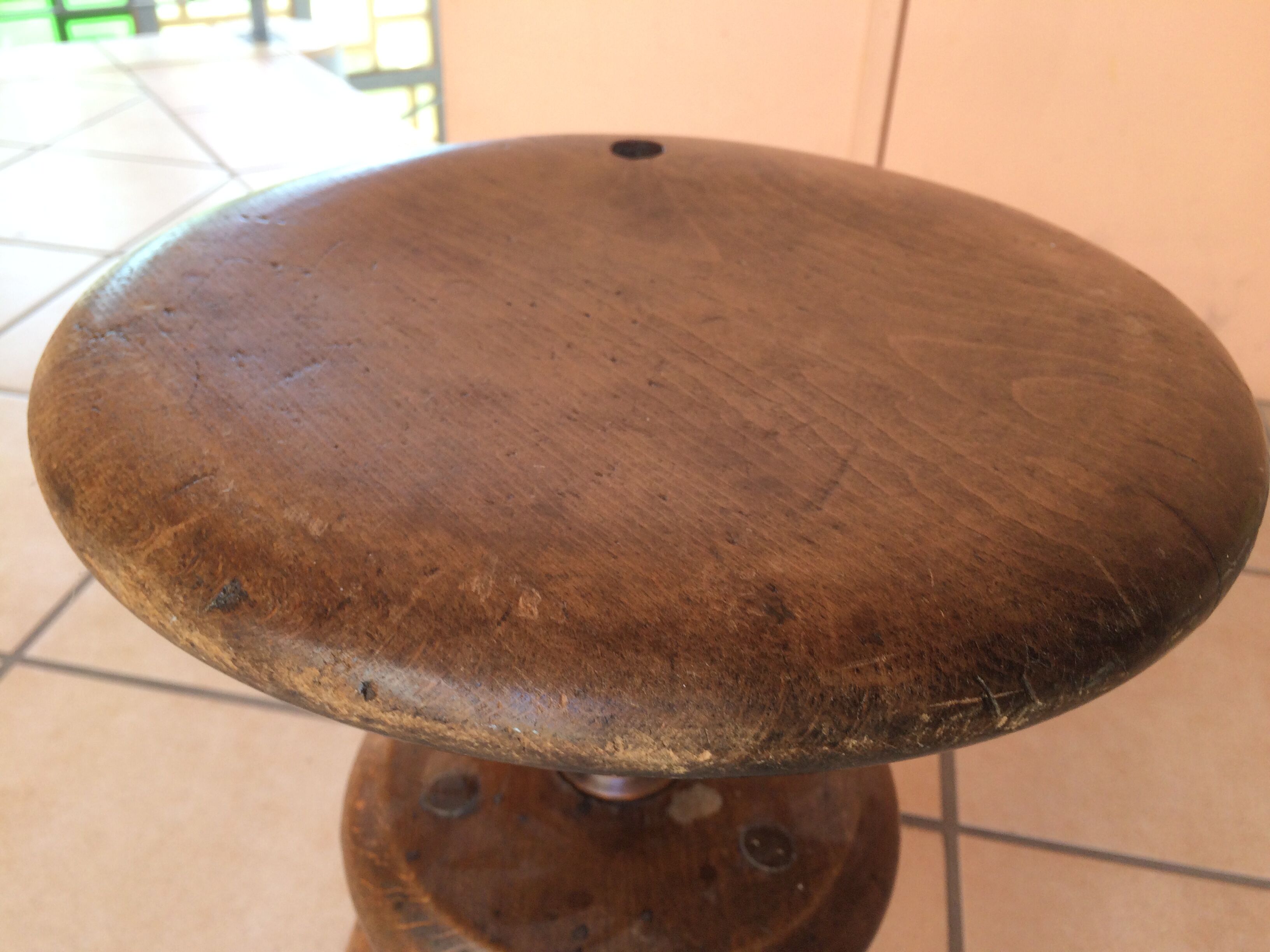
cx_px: 635
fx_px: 1064
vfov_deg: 48.2
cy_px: 476
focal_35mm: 29
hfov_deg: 61.7
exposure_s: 1/50
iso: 50
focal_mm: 4.15
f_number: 2.2
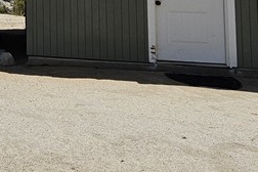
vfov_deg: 22.5
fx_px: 394
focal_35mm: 55
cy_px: -41
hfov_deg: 27.4
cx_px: -111
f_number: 2.2
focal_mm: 2.2
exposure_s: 1/3737
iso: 50
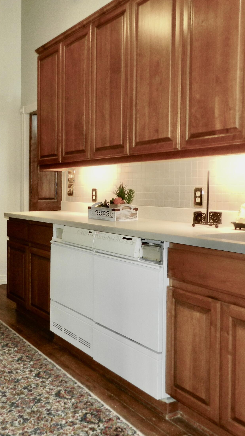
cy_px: 220
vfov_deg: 58.0
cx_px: 60
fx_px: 393
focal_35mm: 34
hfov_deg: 33.9
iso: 200
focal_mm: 4
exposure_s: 1/30
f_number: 3.4
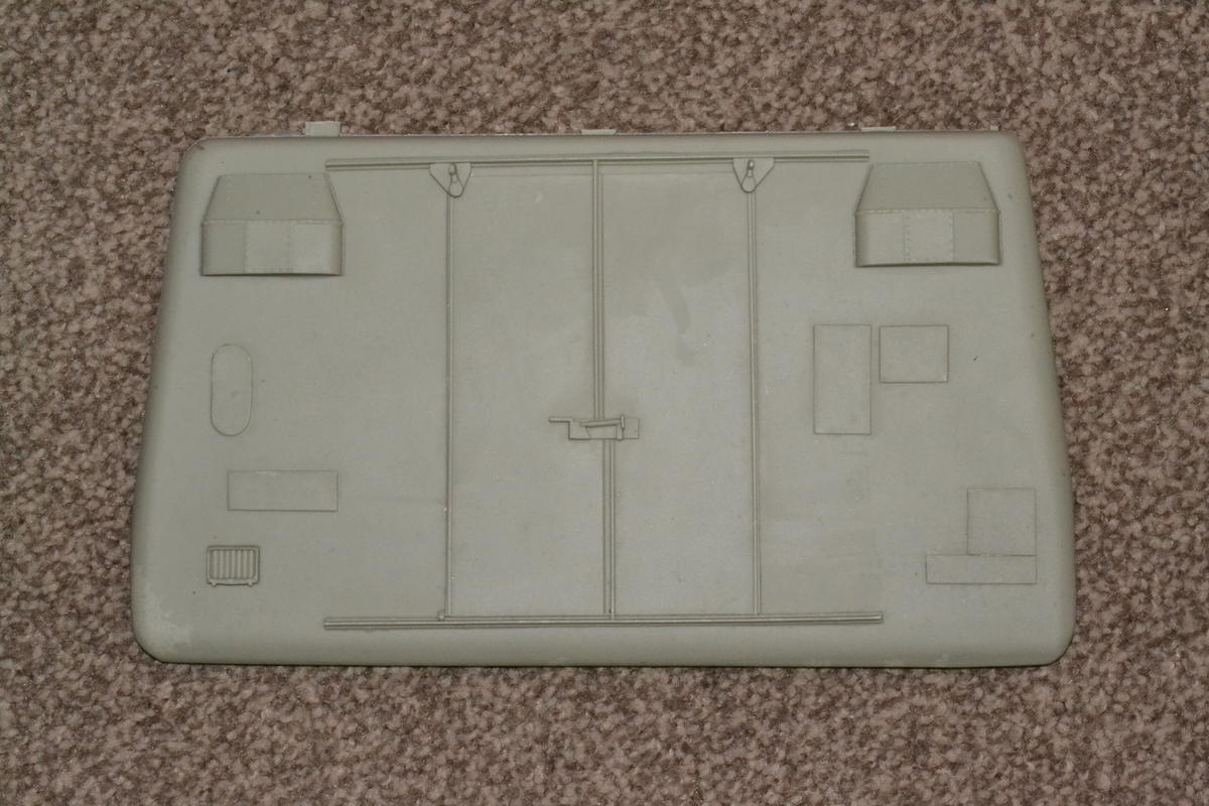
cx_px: 604
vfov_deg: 20.2
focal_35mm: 68
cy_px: 403
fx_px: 2267
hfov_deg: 29.9
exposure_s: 1/60
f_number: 22
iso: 3200
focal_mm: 45
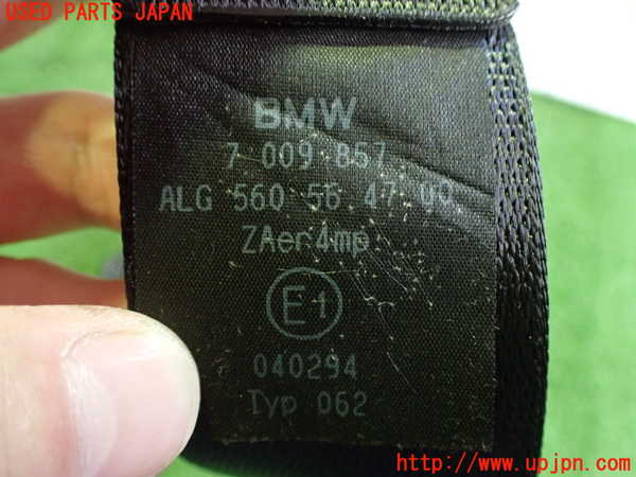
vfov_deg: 46.8
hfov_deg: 60.0
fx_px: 551
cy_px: 238
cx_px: 318
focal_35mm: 30
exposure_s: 1/30
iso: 800
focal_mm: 5.4
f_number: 2.3
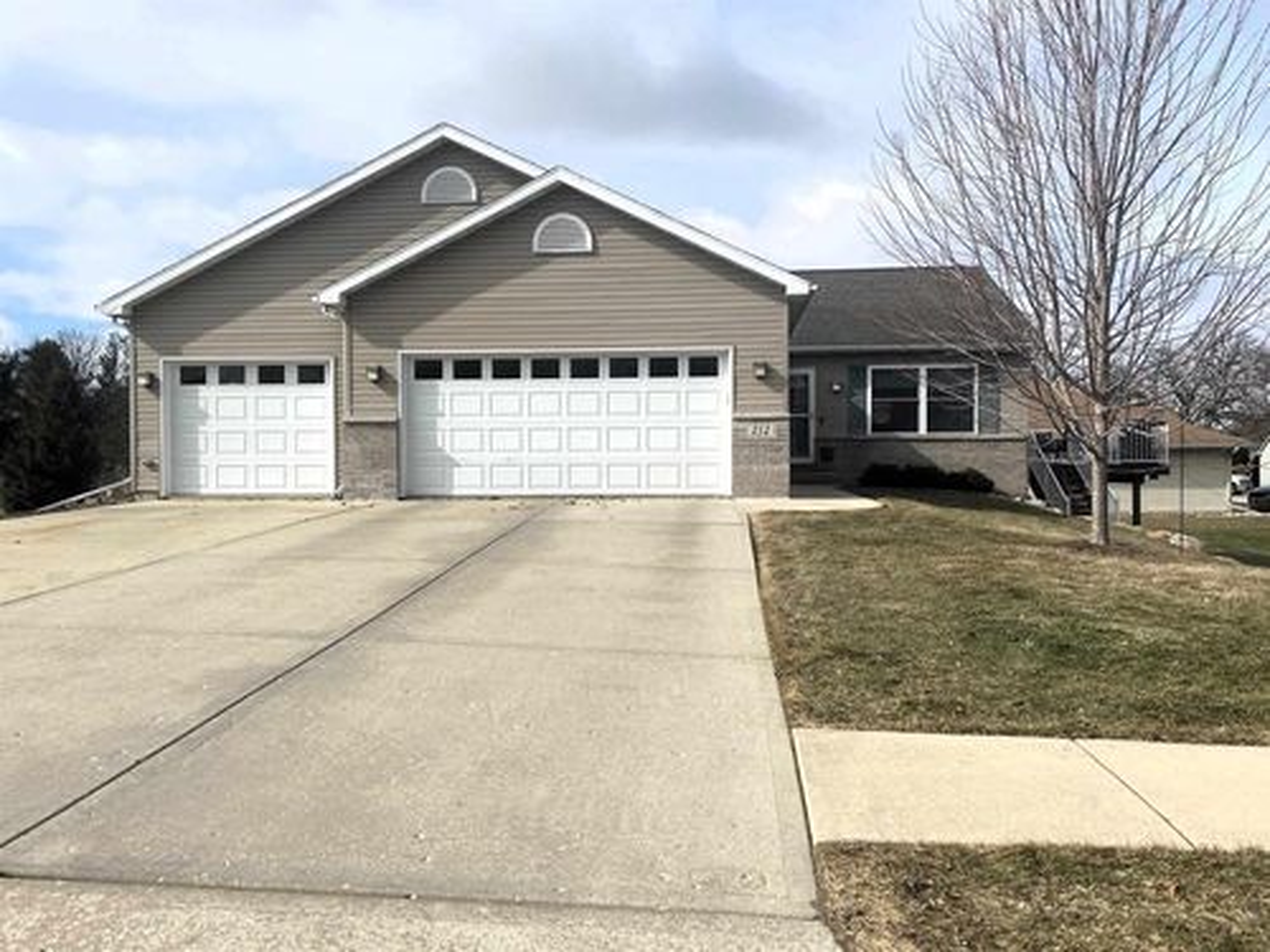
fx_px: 954
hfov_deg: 67.3
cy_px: 476
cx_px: 635
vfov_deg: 53.1
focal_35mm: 26
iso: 32
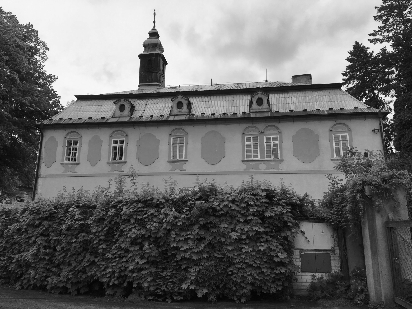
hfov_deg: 61.7
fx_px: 345
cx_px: 206
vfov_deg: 48.2
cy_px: 154
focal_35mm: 29
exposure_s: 1/1672
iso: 25
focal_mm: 4.15
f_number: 2.2
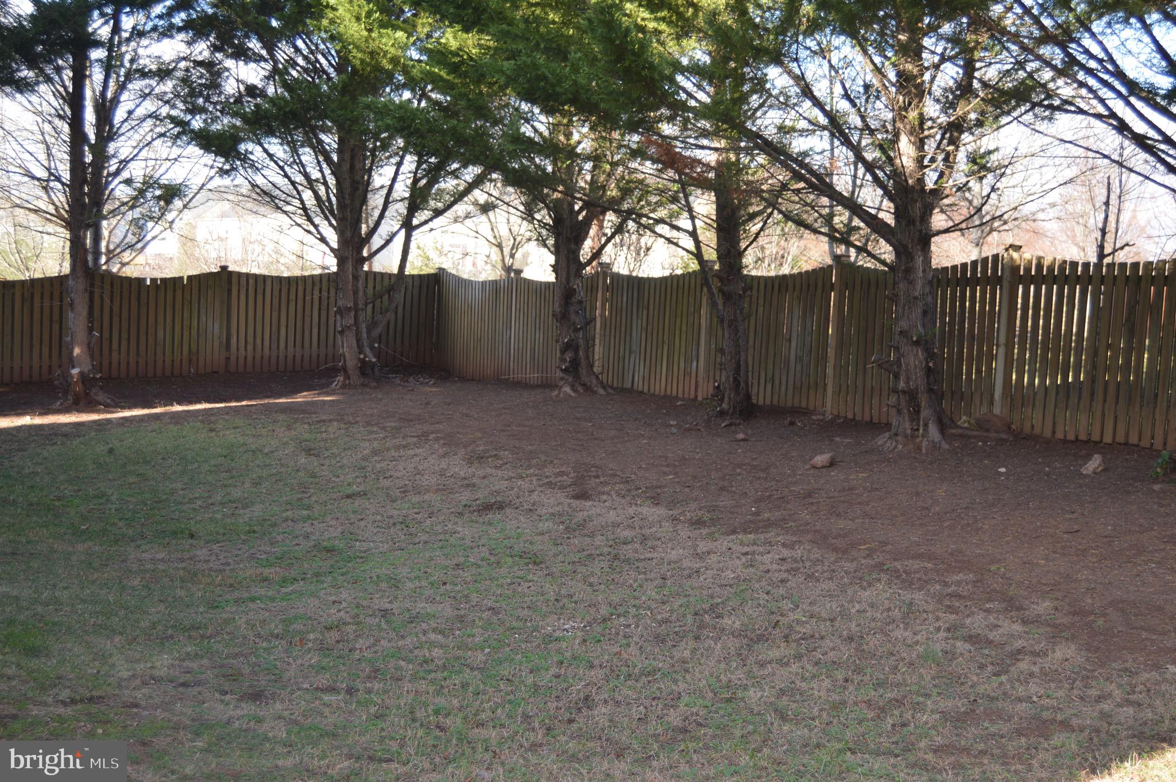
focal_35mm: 45
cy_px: 391
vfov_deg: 29.8
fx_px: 1468
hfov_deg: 43.6
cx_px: 588
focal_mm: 30
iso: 125
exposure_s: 1/125
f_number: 4.2
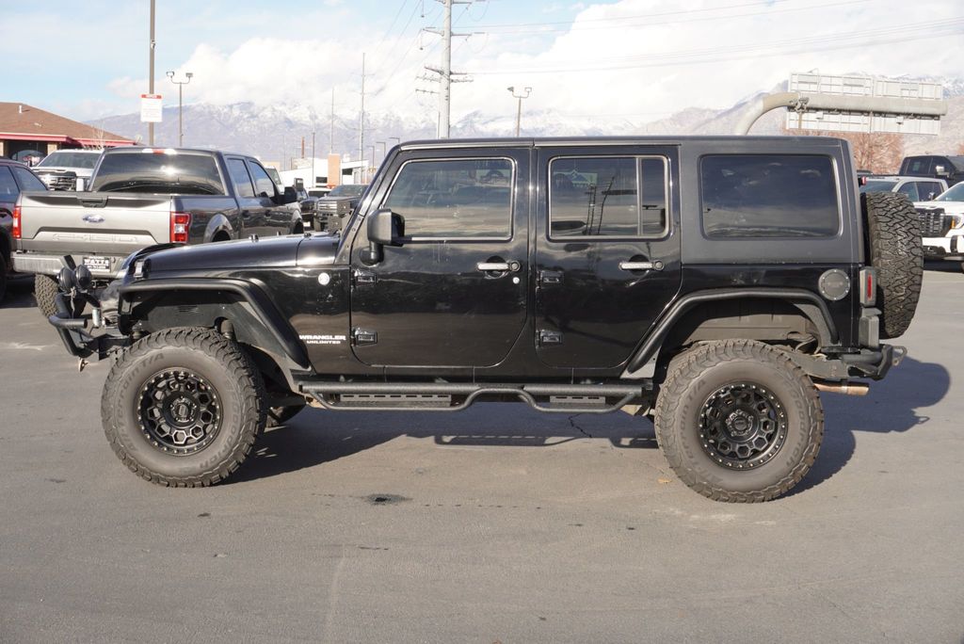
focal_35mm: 44
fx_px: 1165
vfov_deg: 30.9
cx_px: 482
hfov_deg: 44.9
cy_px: 322
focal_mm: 29
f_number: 8
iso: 100
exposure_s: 1/160
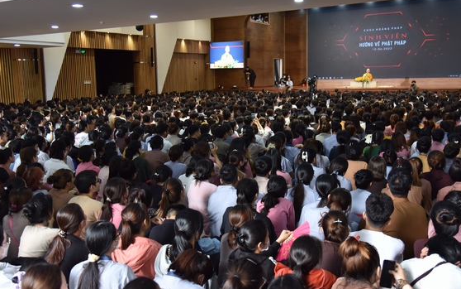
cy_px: 142
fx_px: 478
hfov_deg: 51.5
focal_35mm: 38
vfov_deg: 33.6
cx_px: 229
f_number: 4
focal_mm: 32
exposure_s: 1/80
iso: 1000
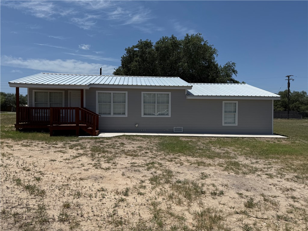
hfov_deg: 71.6
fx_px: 214
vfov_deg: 56.8
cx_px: 154
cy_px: 116
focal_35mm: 24
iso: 80
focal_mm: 6.76
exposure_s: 1/9091
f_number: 1.78
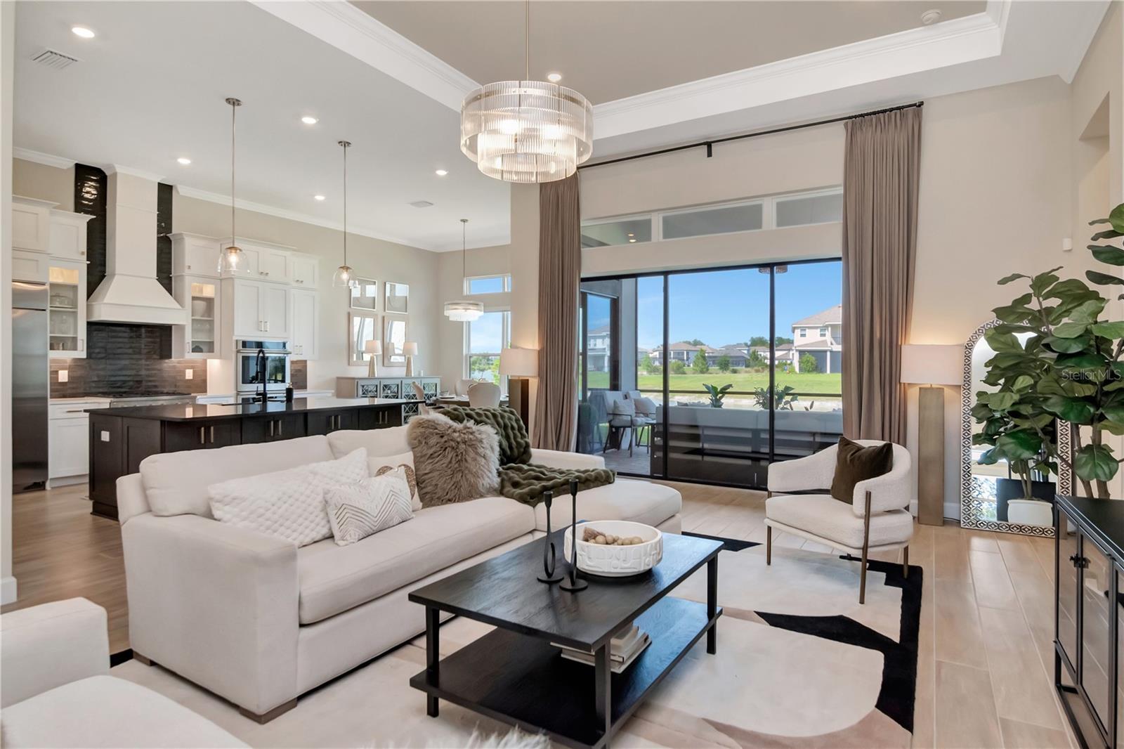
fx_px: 609
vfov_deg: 63.2
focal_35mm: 20
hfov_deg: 85.4
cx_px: 562
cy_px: 374
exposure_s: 1/200
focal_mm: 13
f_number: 7.1
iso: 1250
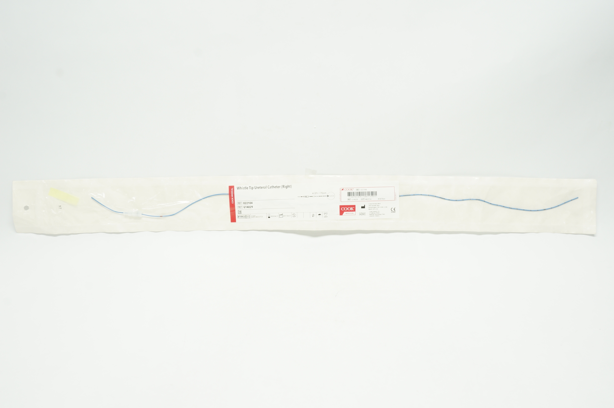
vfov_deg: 36.8
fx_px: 613
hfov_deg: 53.2
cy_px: 204
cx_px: 307
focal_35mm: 36
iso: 400
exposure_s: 1/15
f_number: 11
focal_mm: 24
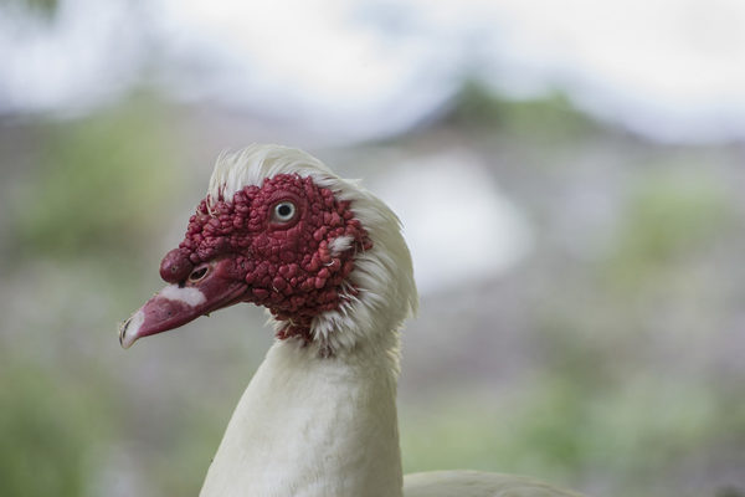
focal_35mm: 400
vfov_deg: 3.4
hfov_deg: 5.2
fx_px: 8277
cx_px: 372
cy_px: 248
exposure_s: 1/50
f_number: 8
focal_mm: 400
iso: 800
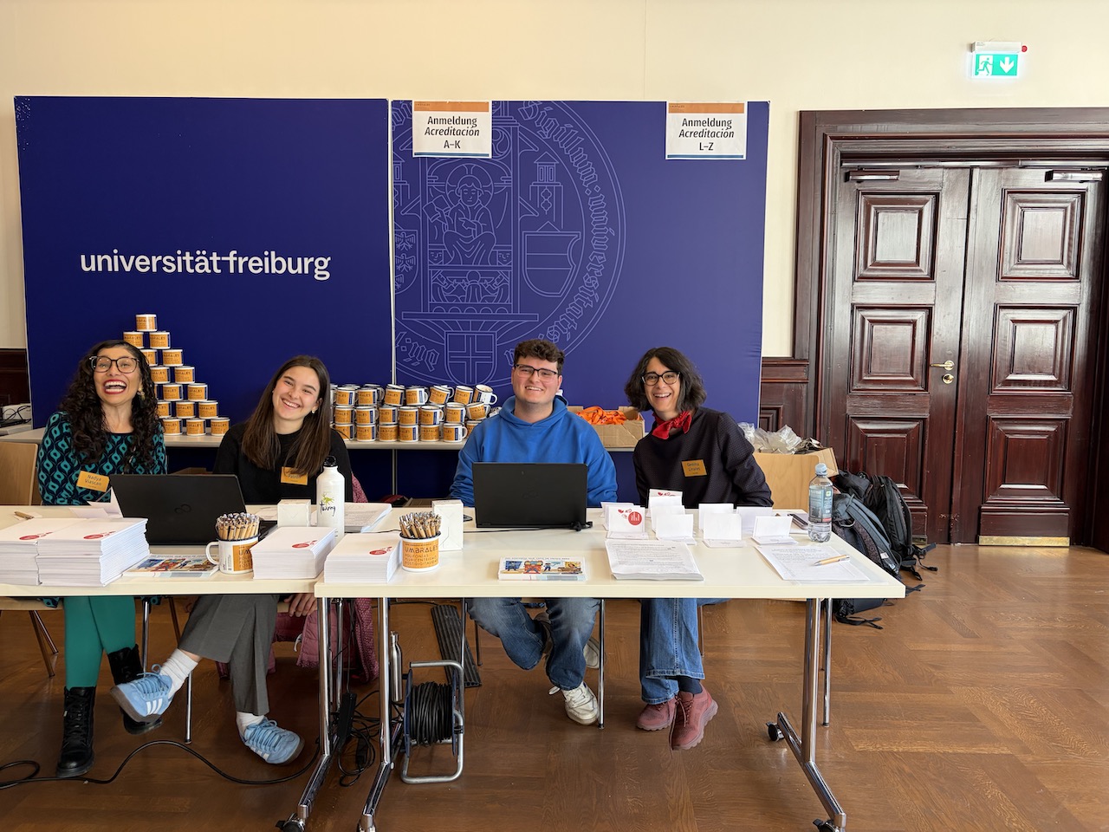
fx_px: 833
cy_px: 416
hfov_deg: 67.3
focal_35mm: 26
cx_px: 554
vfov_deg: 53.1
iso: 125
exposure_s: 1/111
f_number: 1.6
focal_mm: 5.96
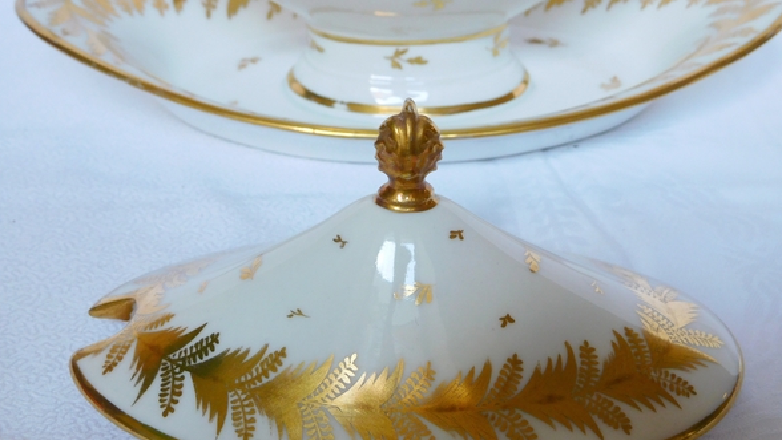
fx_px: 1037
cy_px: 275
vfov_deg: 23.9
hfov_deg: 41.3
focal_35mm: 50
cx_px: 390
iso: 180
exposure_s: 1/30
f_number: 4
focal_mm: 8
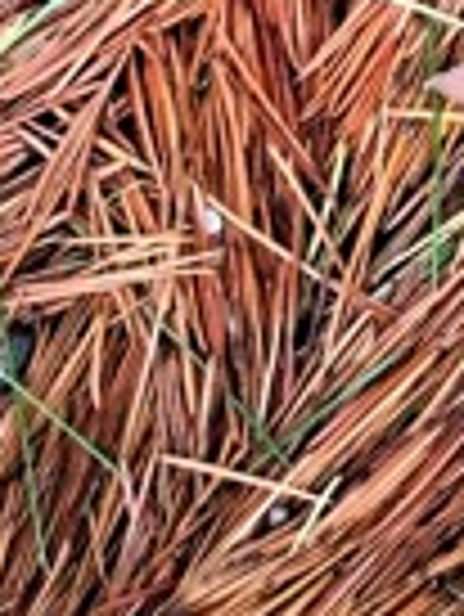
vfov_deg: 8.0
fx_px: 3872
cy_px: -1174
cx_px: 919
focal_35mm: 217
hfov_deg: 6.6
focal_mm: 4.15
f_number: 2.2
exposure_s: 1/30
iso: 32
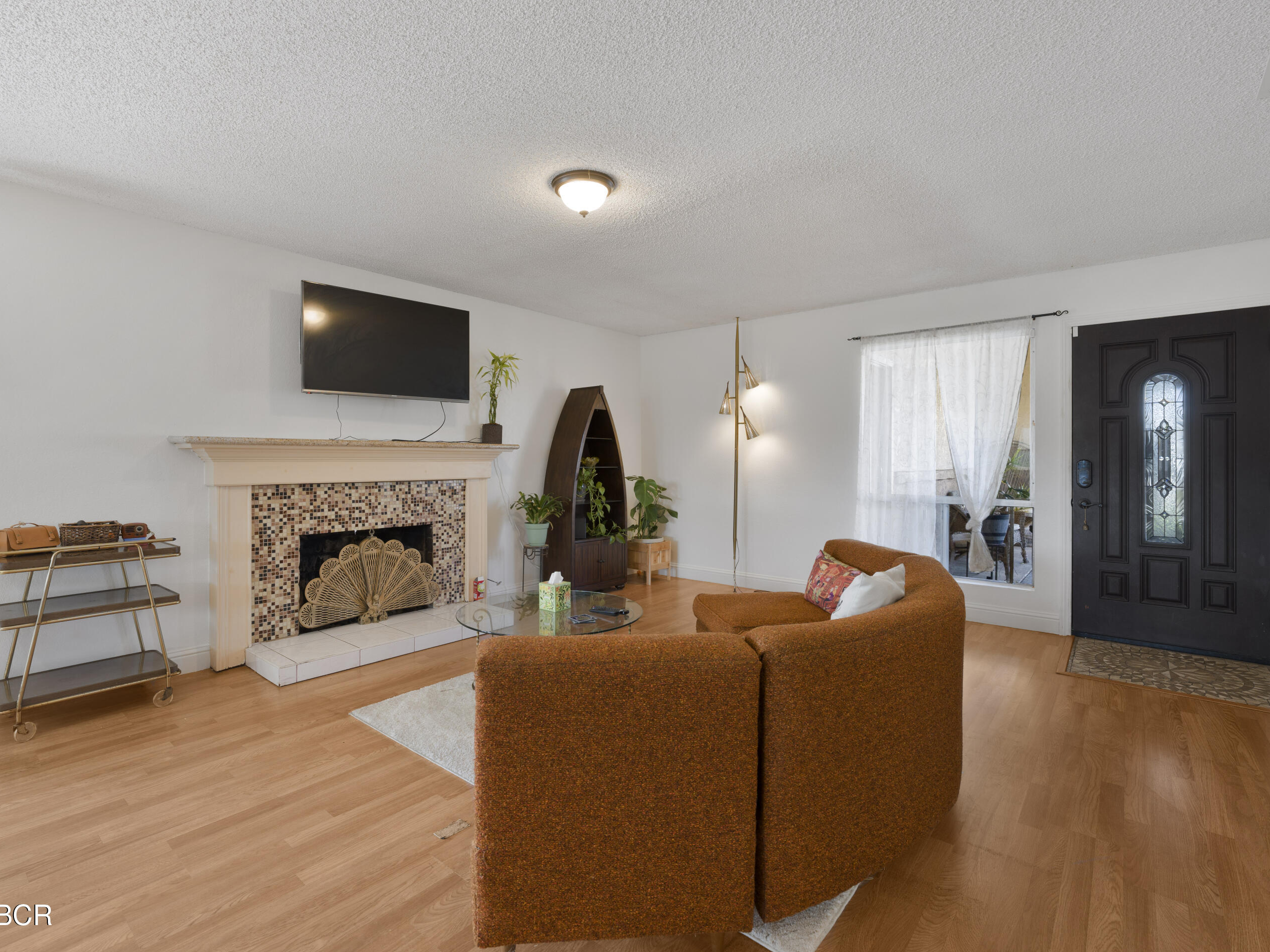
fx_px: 624
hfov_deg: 91.0
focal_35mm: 17
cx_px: 610
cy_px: 462
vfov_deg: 74.7
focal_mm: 15
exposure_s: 1/4
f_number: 7.1
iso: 500
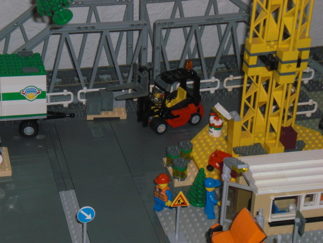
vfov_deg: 16.8
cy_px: 122
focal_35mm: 88
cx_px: 162
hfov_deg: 22.2
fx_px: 821
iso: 200
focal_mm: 14.49
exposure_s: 1/30
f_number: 5
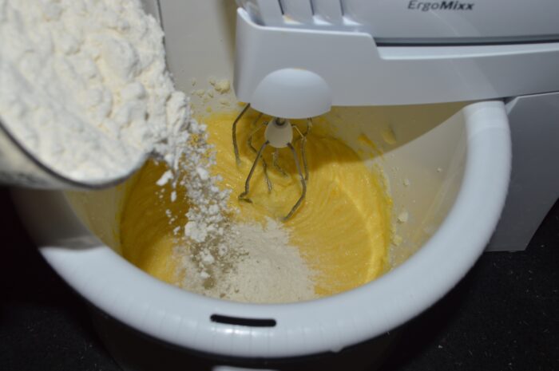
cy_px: 186
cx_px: 280
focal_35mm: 36
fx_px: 558
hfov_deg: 53.2
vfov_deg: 36.8
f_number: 8
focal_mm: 24
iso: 100
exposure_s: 1/60
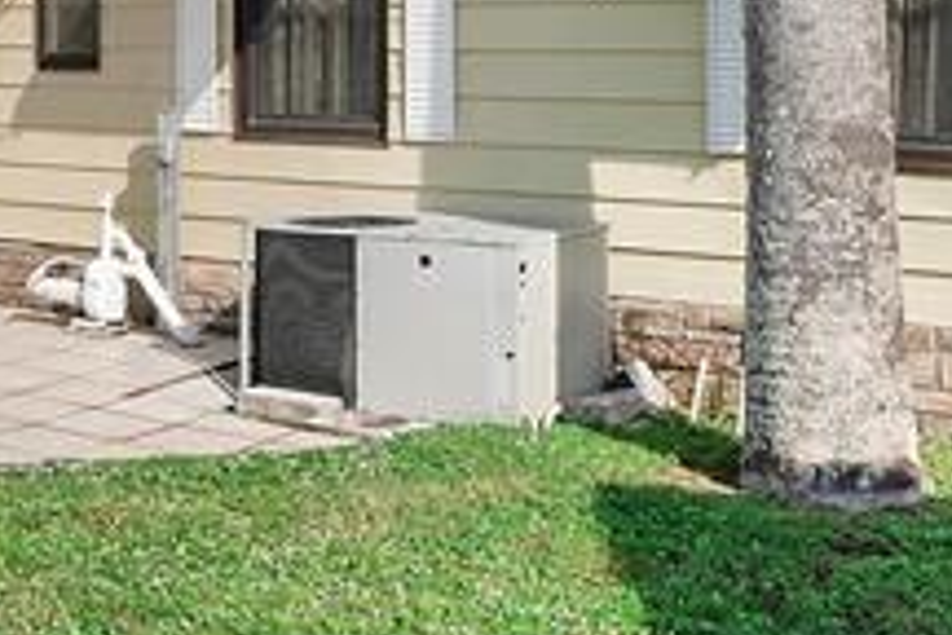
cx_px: -13
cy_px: 66
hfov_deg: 26.8
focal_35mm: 71
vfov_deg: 18.9
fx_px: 1877
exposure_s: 1/1250
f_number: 9
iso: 500
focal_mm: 10
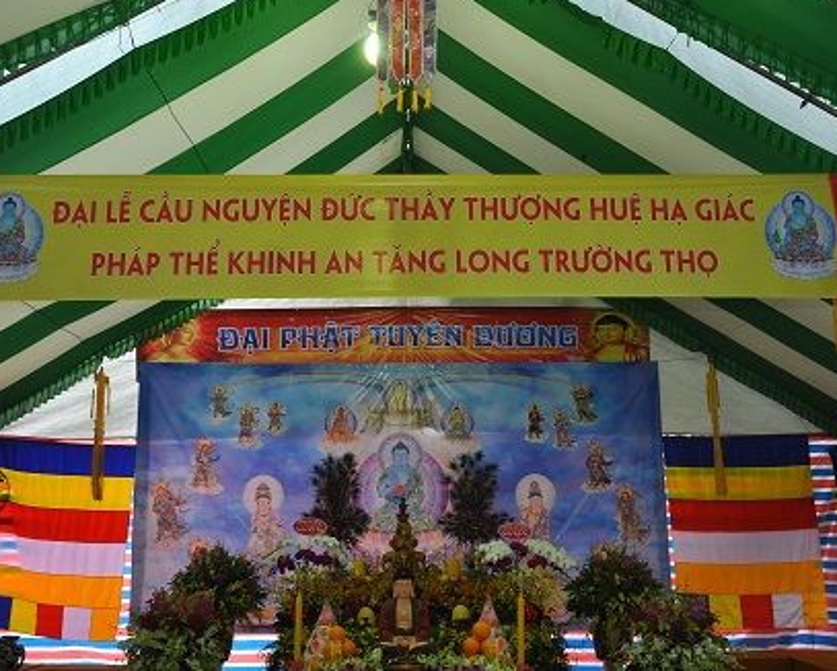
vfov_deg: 39.2
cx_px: 424
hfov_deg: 47.9
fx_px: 942
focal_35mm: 38
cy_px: 331
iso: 320
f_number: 5.6
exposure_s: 1/60
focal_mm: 22
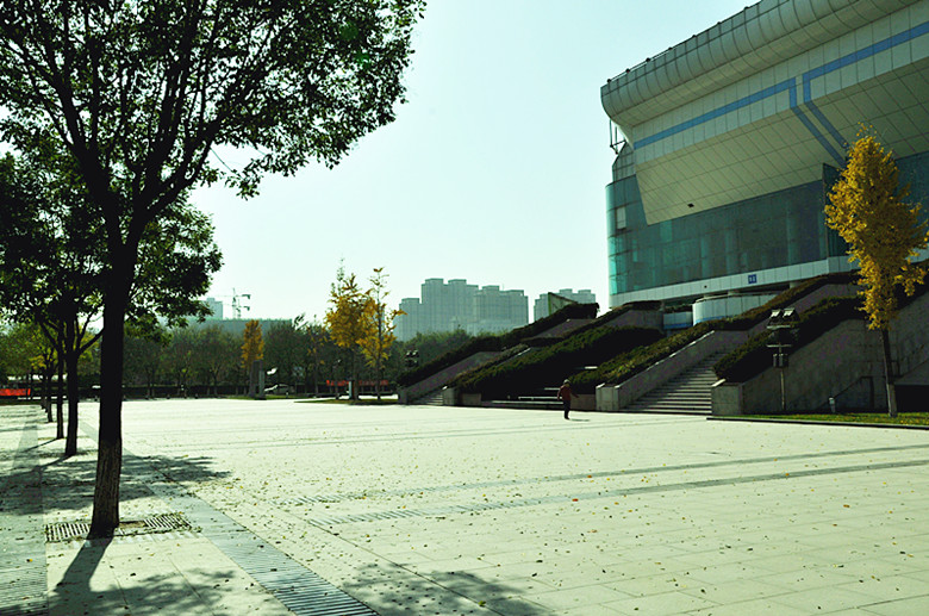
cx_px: 464
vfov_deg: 39.8
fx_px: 850
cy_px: 308
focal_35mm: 33
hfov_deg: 57.3
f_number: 16
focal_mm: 22
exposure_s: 1/640
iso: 200
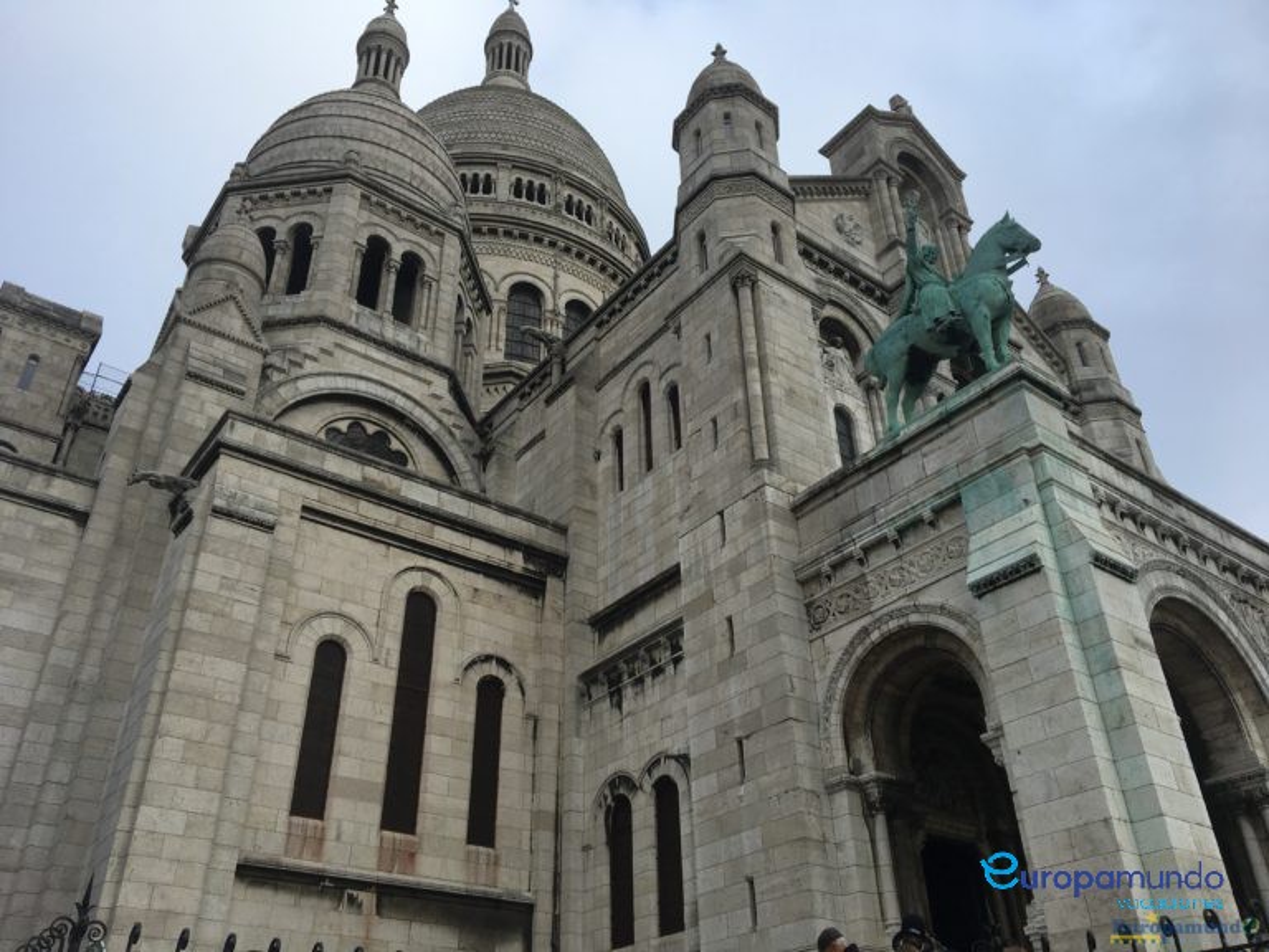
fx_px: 1063
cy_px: 476
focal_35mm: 29
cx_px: 634
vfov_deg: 48.2
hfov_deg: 61.7
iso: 25
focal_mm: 4.15
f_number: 2.2
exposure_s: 1/725
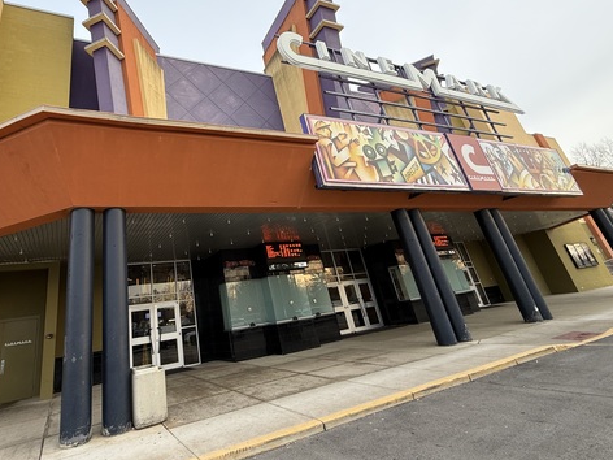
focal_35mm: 19
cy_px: 174
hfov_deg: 82.6
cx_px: 219
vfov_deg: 67.7
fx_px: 336
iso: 64
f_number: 2.2
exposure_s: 1/162
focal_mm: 2.22
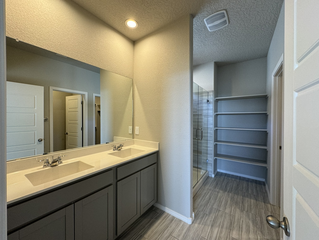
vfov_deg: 85.7
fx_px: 129
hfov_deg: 102.1
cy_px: 120
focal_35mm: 14
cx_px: 160
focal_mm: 2.22
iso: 125
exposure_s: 1/120
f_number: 2.2
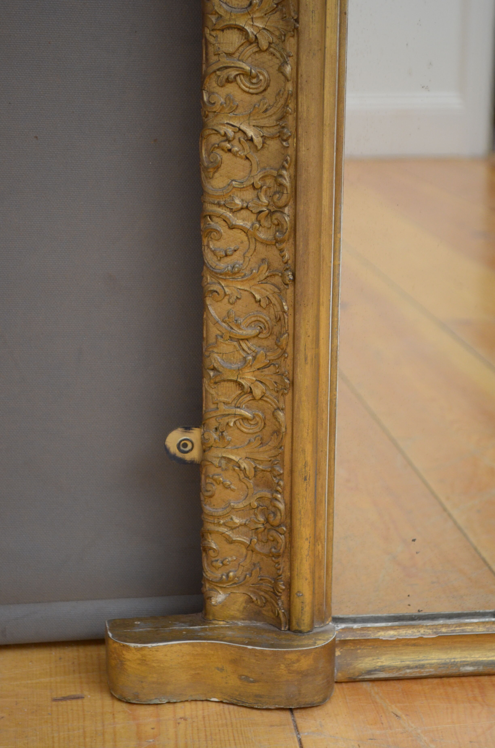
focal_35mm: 72
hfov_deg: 18.8
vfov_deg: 28.1
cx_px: 248
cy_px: 374
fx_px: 1492
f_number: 5.6
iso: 1000
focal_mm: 48
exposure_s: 1/125
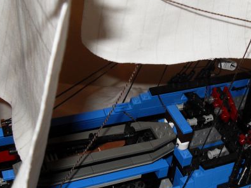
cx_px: 174
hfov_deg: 31.8
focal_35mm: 60
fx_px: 435
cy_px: 81
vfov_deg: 24.4
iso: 100
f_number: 2.8
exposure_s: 1/45
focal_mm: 6.3
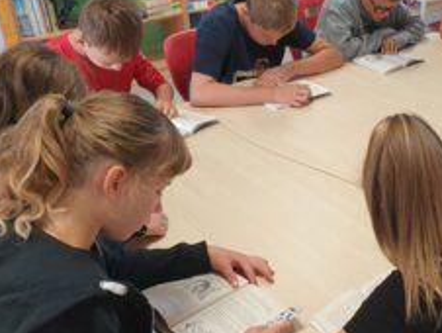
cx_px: 372
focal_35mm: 46
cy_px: 161
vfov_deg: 31.6
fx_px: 588
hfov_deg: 39.1
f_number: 2.4
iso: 64
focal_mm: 4.3
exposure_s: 1/50
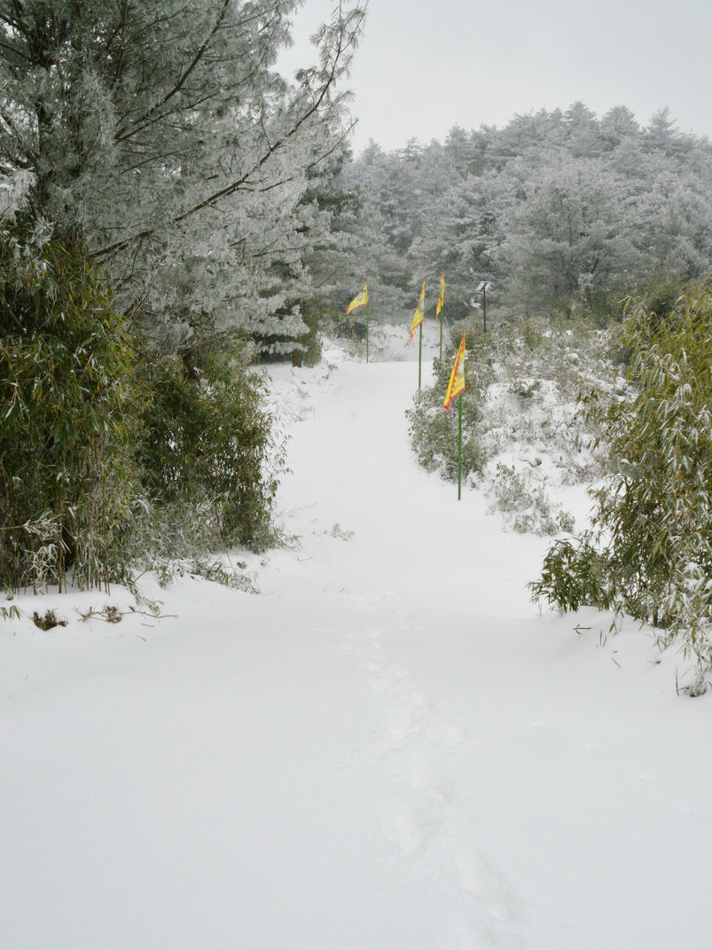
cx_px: 375
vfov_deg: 58.3
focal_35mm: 31
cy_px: 502
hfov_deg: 45.4
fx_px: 850
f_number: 22
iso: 640
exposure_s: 1/250
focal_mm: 18
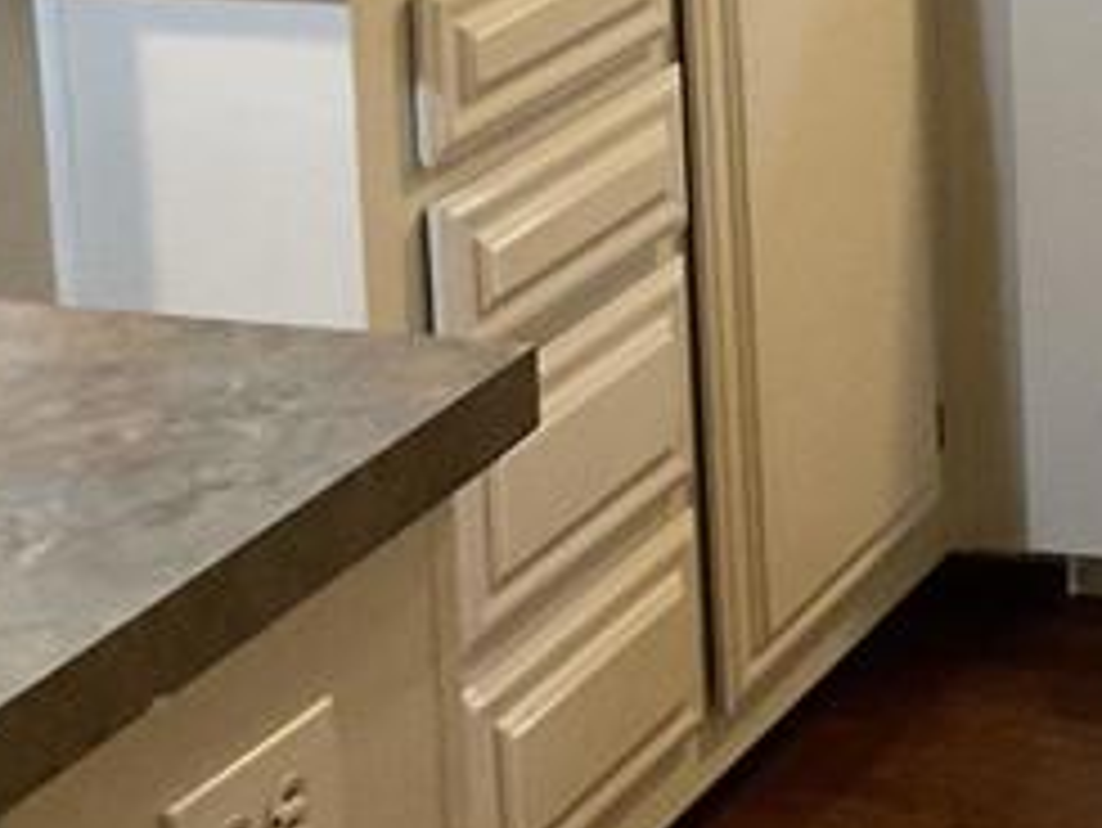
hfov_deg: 15.2
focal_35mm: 121
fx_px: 3854
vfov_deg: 11.4
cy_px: -626
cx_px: 1592
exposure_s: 1/40
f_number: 1.8
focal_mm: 3
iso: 200
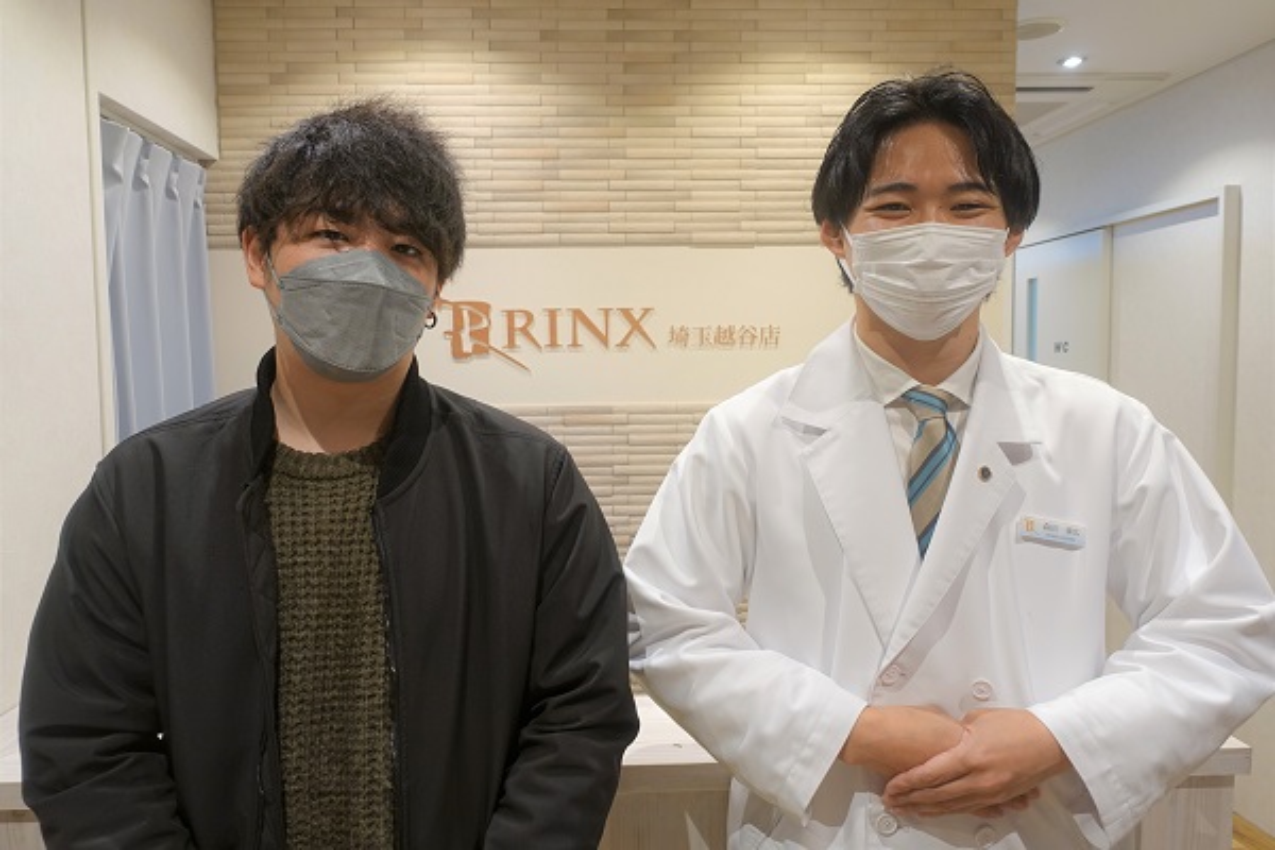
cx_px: 638
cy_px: 425
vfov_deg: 53.1
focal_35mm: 24
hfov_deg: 73.7
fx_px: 850
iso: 125
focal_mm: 8.8
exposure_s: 1/30
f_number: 2.5
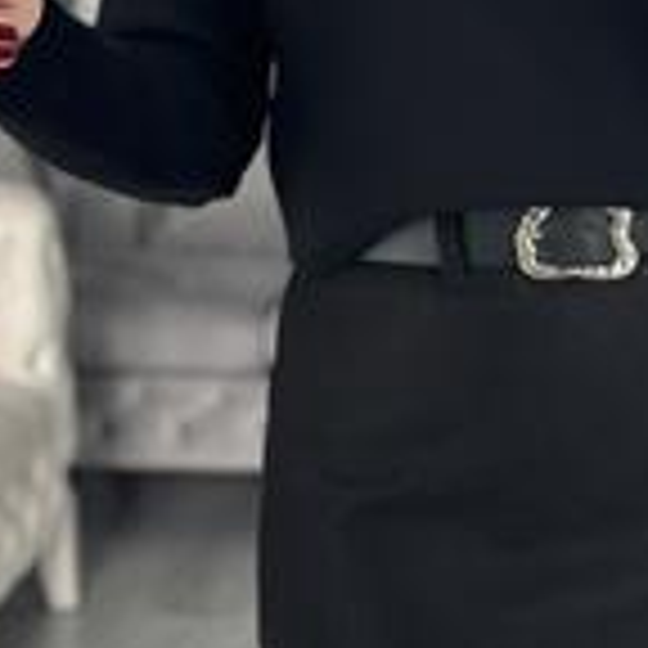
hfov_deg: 11.7
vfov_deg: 11.6
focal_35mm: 149
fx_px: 3156
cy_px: 14
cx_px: 526
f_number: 1.78
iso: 160
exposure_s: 1/60
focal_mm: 6.86
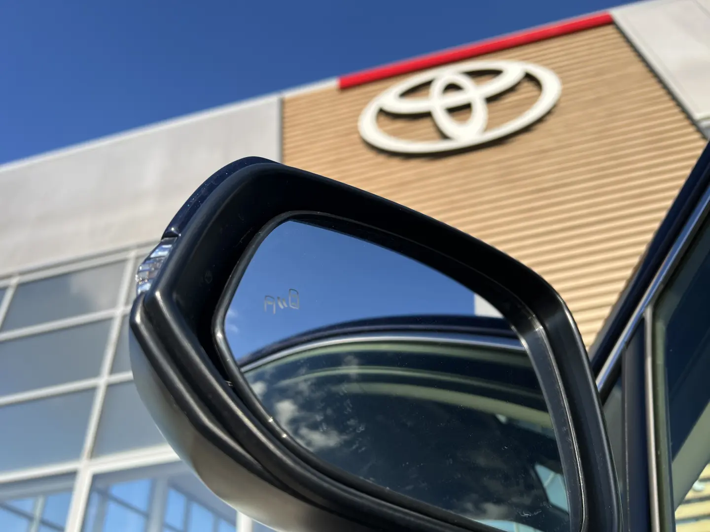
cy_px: 266
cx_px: 355
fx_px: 533
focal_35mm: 26
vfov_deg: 53.1
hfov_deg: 67.3
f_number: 1.5
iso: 50
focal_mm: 5.7
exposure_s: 1/2299
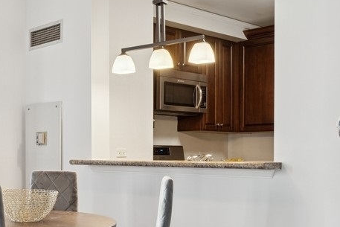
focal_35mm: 56
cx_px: 92
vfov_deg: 24.0
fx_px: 529
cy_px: 160
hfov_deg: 35.0
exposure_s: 1/25
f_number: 8
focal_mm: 16
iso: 320
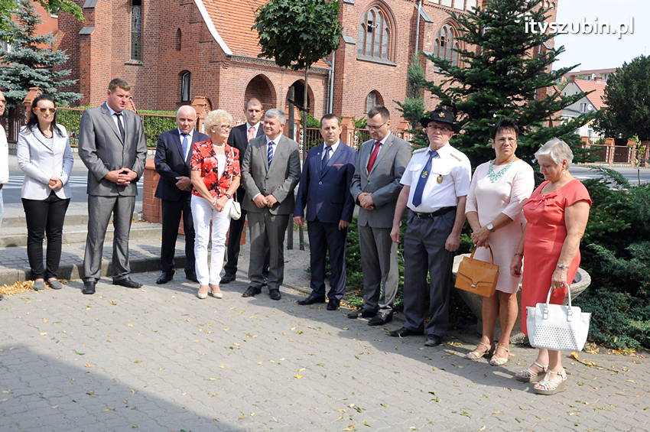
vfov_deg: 34.1
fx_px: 703
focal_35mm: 39
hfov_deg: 49.6
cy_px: 216
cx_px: 325
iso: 500
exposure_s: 1/400
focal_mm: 26
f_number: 10
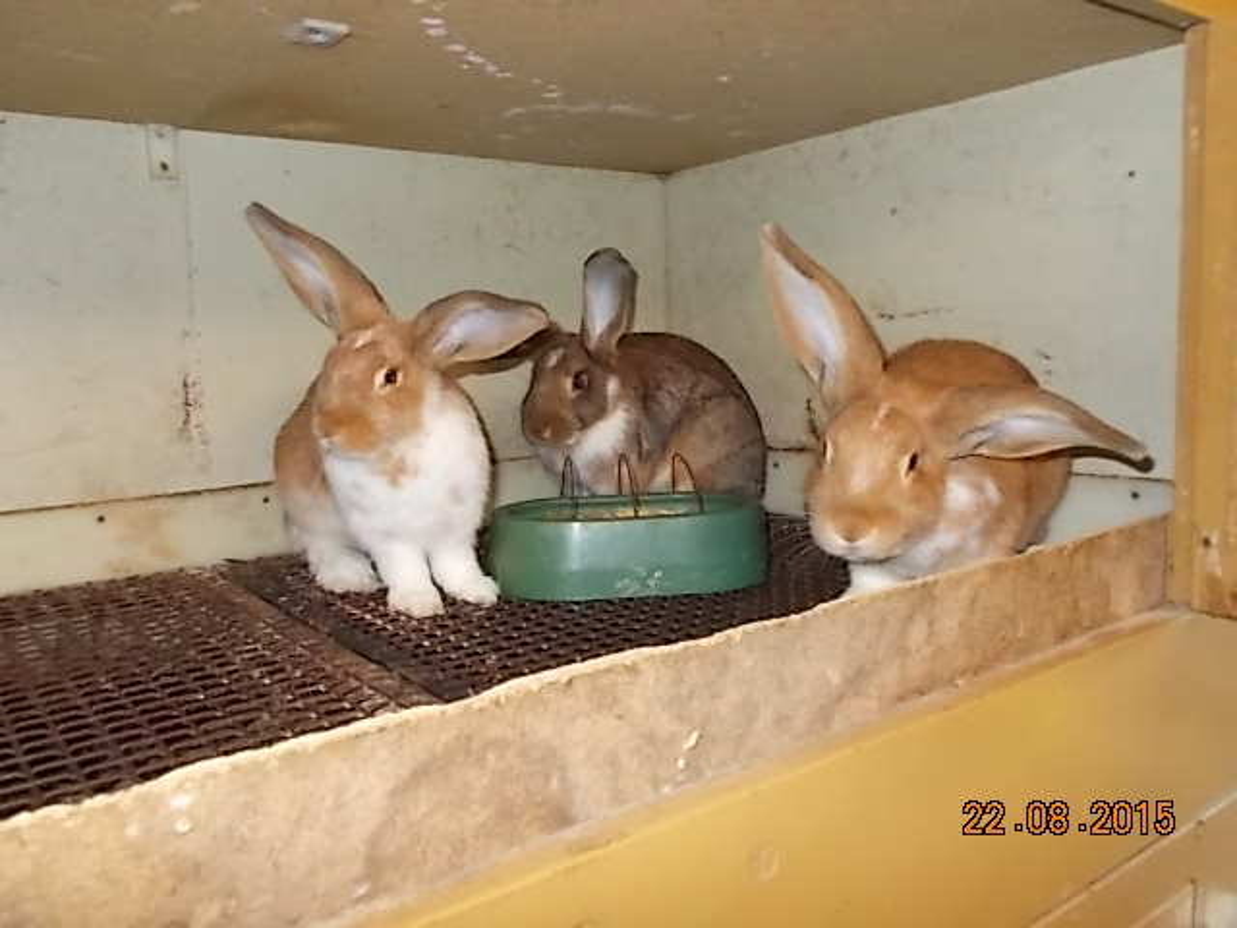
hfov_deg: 60.0
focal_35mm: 30
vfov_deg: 46.8
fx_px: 1072
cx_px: 618
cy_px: 464
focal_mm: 5.3
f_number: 3.4
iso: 200
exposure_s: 1/25
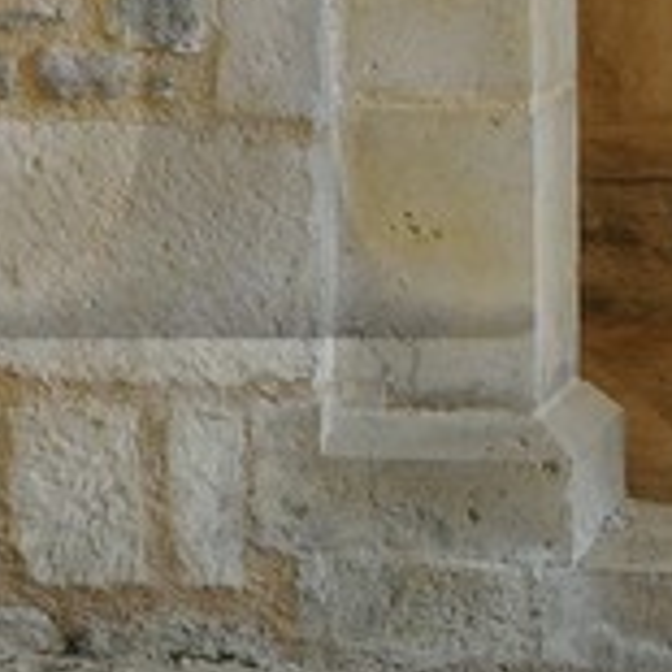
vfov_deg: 7.3
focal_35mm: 237
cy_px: -364
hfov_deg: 7.4
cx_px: 35
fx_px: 5205
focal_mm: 27
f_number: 9
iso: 200
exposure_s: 1
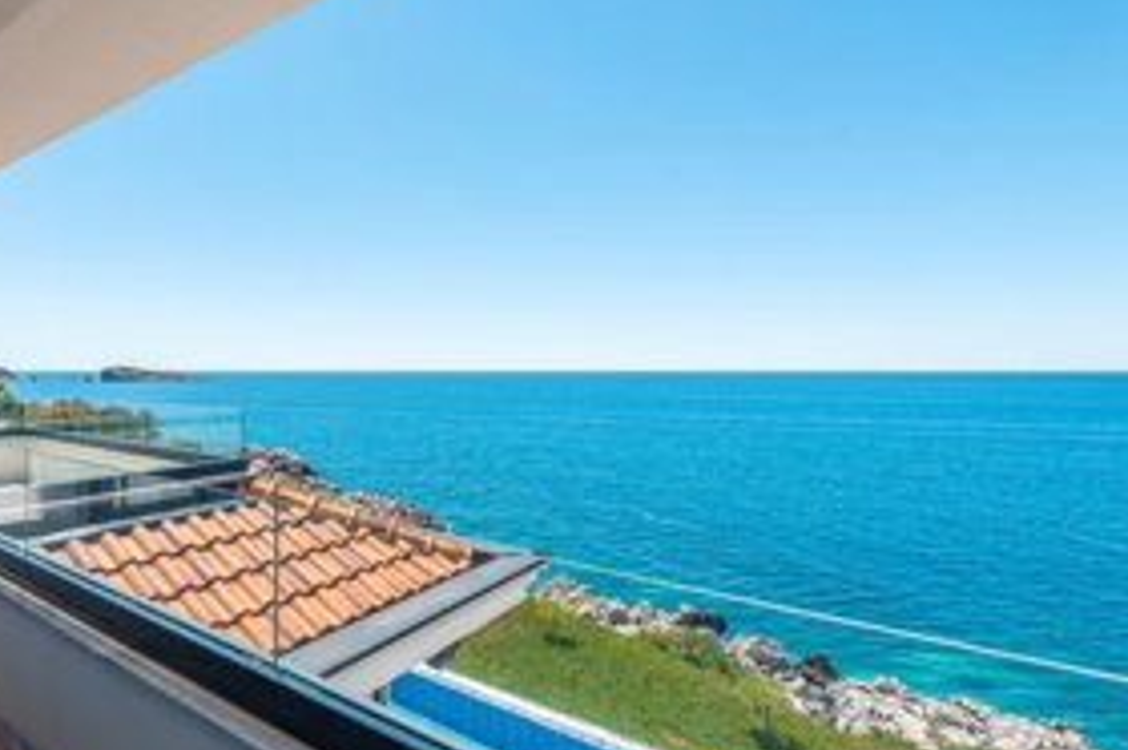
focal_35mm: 20
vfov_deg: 61.8
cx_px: 391
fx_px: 626
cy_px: 371
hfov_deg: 81.6
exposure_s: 1/500
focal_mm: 14
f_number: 5.6
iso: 100
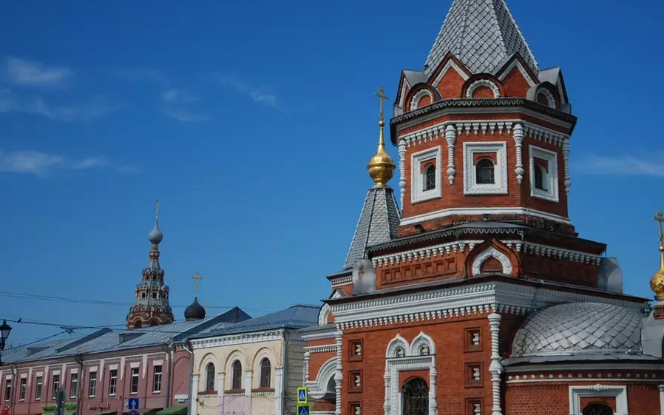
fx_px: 959
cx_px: 410
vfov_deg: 24.4
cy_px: 164
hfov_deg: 38.0
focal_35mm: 53
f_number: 5.6
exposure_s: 1/640
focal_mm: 20
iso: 100
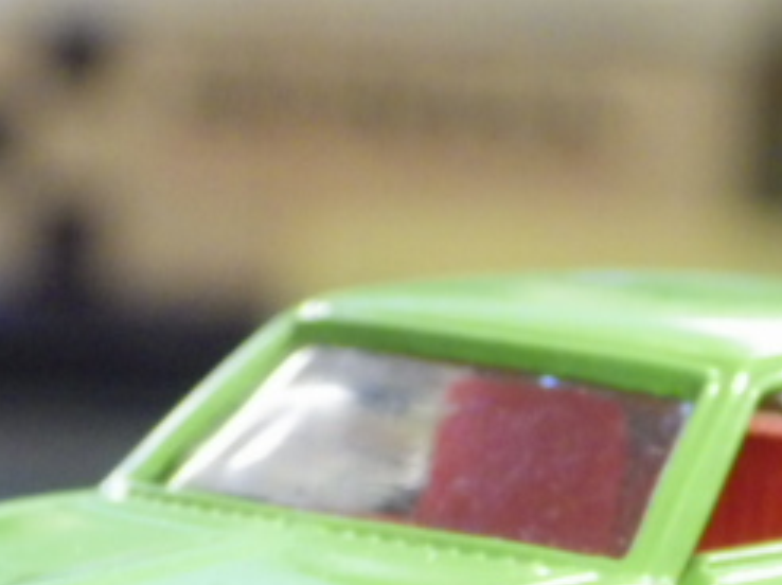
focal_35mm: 310
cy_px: 674
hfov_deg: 6.4
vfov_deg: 4.8
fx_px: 6996
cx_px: 496
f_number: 4.8
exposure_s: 1/30
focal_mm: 21.3
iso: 1000
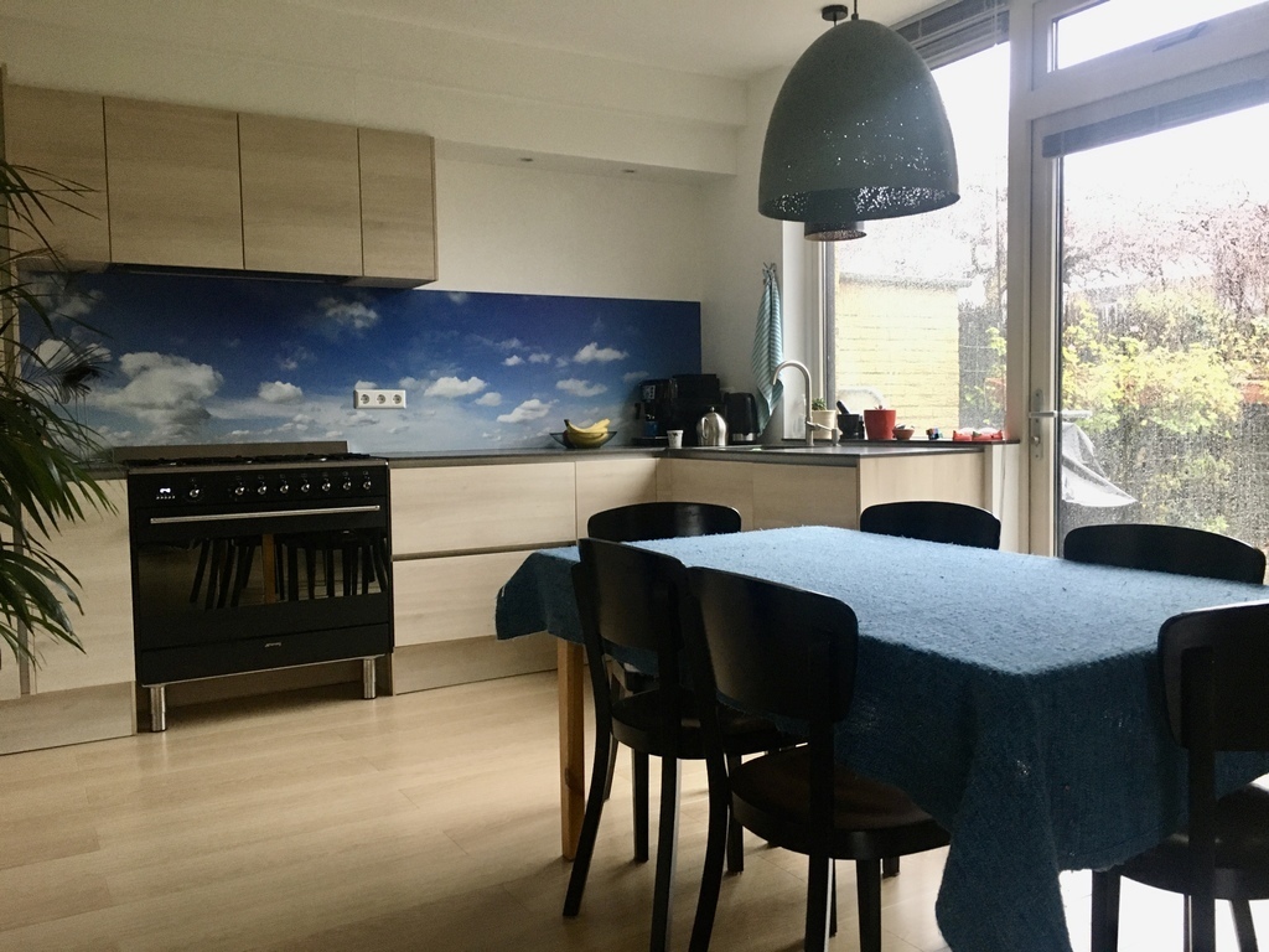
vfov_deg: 48.2
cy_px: 476
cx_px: 634
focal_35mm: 29
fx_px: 1063
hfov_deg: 61.7
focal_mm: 4.15
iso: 200
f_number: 2.2
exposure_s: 1/33
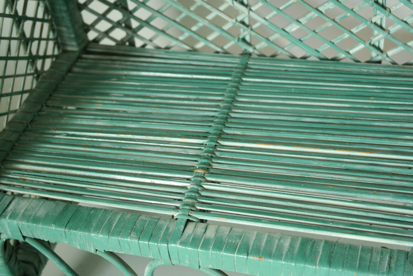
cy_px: 138
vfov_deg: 25.5
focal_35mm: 53
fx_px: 608
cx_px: 206
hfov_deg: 37.5
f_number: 5.6
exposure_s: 1/30
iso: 800
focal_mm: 35
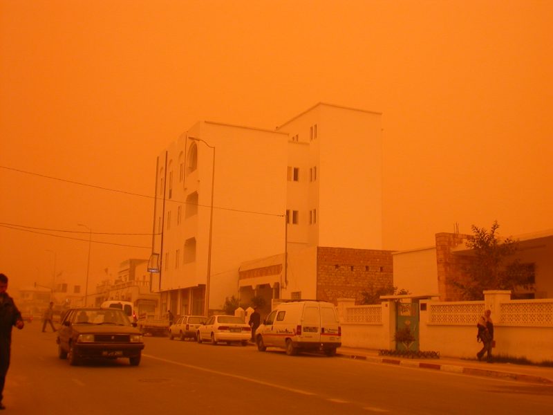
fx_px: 1102
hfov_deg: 28.2
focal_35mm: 69
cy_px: 208
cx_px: 276
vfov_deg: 21.3
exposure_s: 1/95.6
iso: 100
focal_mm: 14.4
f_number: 3.3
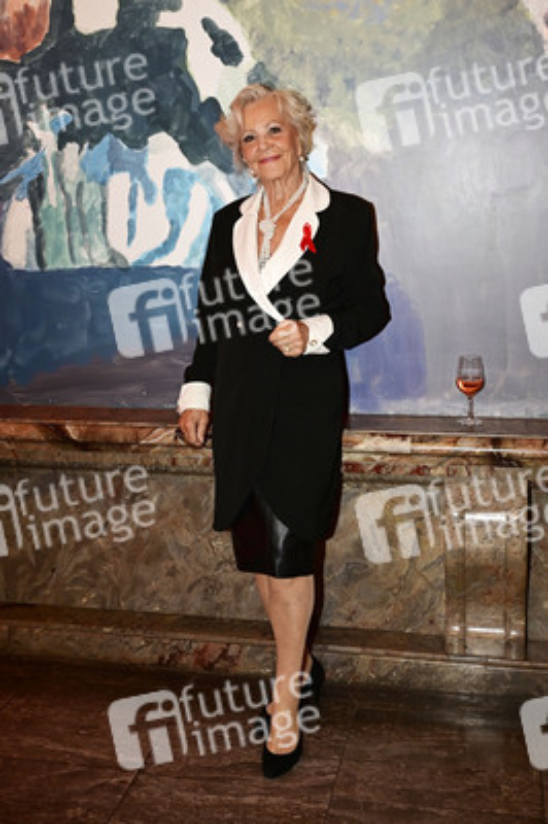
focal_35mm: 34
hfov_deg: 38.8
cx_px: 274
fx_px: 778
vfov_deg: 55.8
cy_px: 412
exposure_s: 1/160
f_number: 4.5
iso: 1600
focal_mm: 34
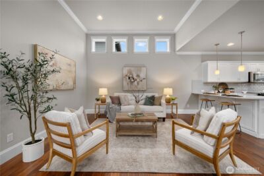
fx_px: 95
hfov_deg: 108.3
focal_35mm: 13
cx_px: 132
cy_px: 88
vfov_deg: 85.5
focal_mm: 13
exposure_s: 1/15
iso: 1000
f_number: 7.1
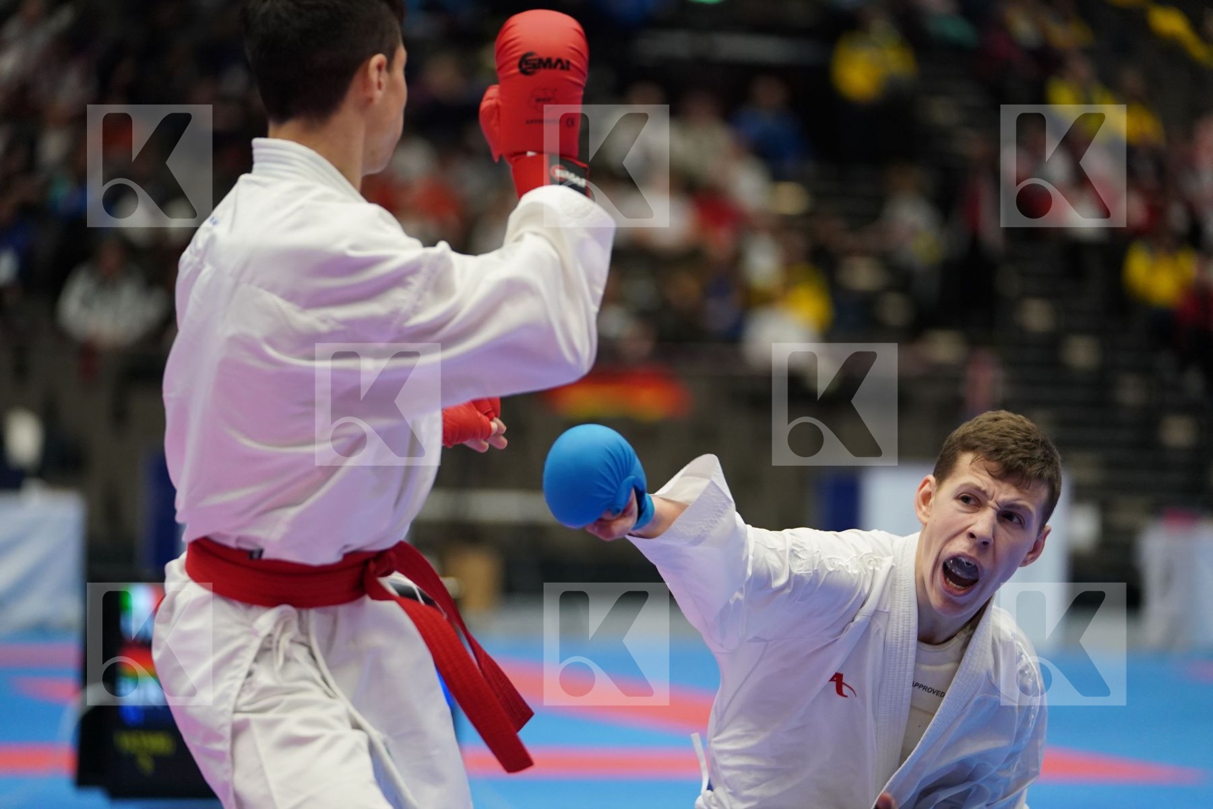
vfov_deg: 10.0
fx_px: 4616
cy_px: 404
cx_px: 606
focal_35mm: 137
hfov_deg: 15.0
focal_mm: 137
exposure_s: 1/1000
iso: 2500
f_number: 2.8
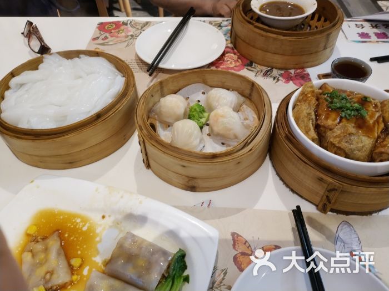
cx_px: 194
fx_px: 360
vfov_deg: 44.2
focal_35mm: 32
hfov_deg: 56.8
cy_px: 146
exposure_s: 1/20
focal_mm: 4.5
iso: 376
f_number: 2
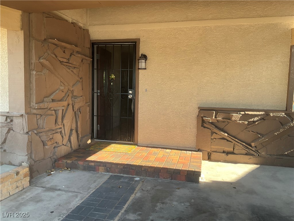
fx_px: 246
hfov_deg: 61.7
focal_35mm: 29
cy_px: 110
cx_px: 147
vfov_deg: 48.2
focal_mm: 3
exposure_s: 1/122
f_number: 1.8
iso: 25
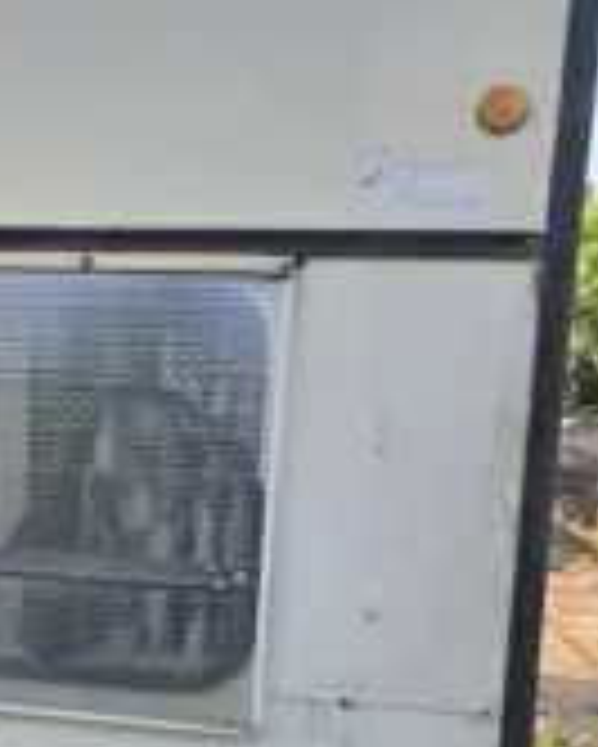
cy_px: 608
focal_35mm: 54
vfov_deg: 33.6
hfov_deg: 26.4
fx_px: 1194
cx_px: -22
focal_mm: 5.54
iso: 40
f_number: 1.8
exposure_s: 1/1014
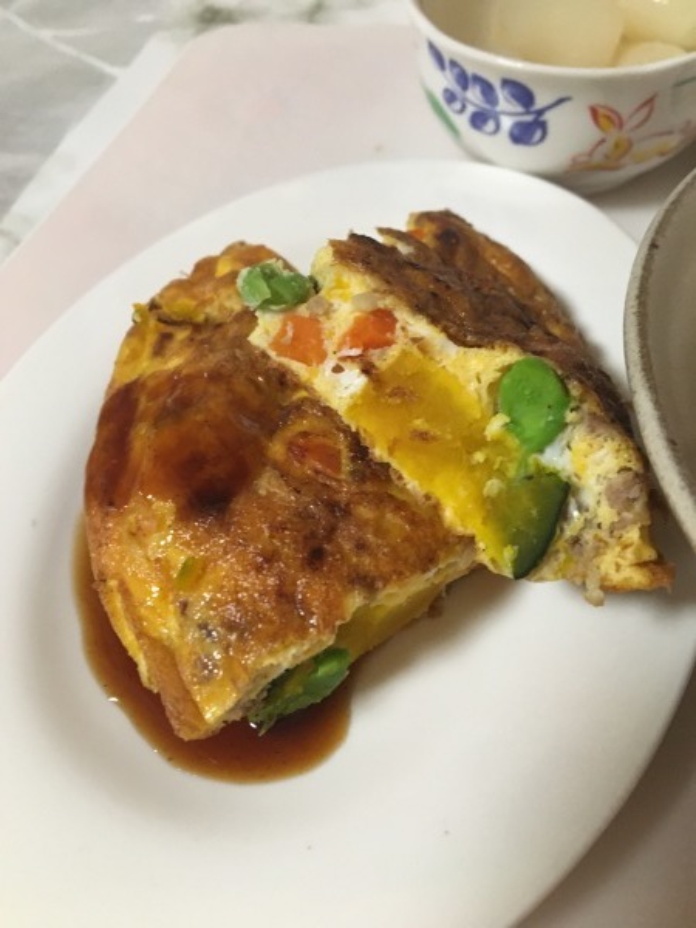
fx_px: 777
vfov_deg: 61.7
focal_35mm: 29
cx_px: 348
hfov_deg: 48.2
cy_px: 464
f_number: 2.2
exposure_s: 1/30
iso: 250
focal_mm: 4.15
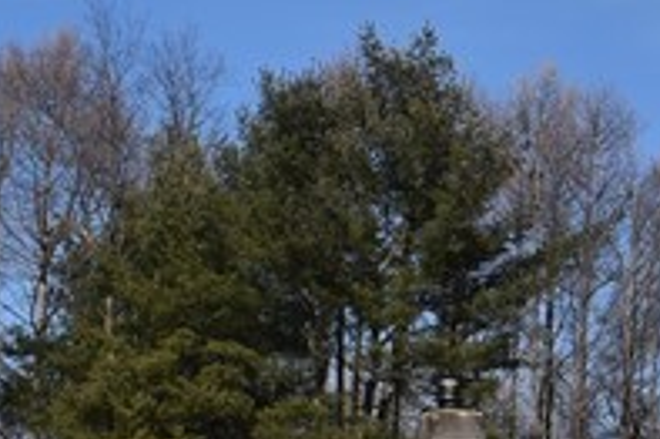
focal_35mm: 149
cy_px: 400
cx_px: 846
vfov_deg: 9.2
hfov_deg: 13.3
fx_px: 2729
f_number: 10
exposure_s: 1/400
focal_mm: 18
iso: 100
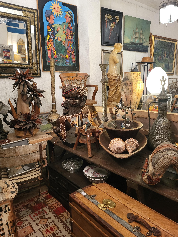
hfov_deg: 53.1
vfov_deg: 67.3
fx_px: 178
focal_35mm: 26
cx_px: 89
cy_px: 118
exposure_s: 1/50
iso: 320
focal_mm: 5.4
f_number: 1.8
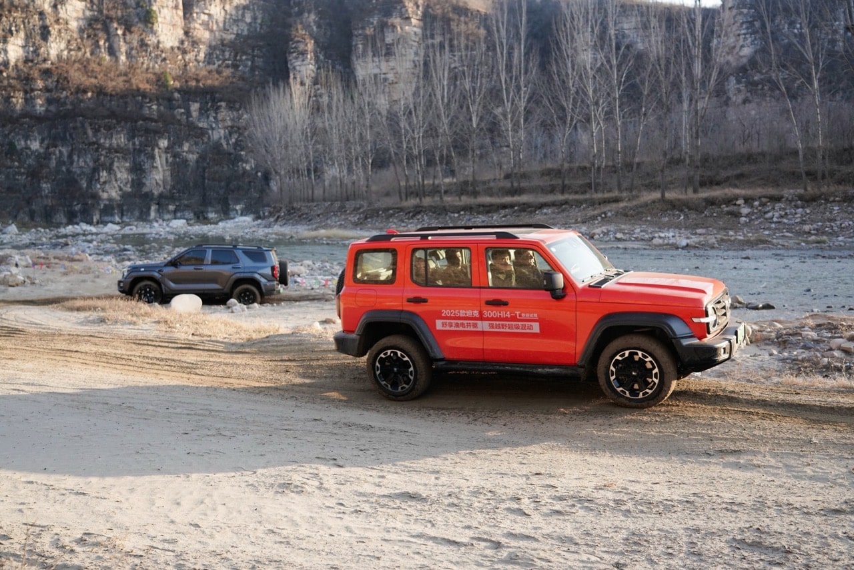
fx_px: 925
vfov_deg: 34.2
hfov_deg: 49.5
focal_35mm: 39
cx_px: 427
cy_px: 285
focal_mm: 39
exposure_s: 1/640
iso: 800
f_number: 4
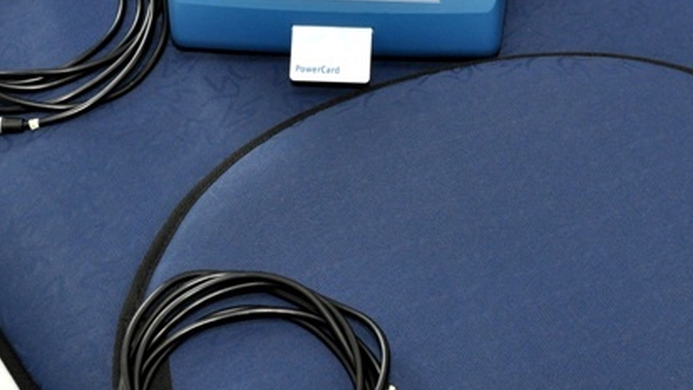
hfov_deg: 23.4
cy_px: 73
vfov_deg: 13.2
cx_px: 373
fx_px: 1672
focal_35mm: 91
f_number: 7.1
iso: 800
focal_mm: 30
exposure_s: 1/60
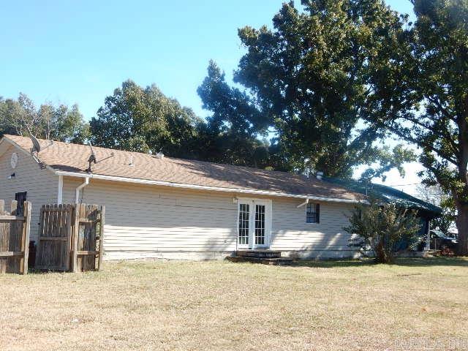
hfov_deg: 43.9
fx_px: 581
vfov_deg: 33.6
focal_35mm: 43
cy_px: 176
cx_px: 234
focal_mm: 7.6
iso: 125
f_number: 4.2
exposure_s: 1/400
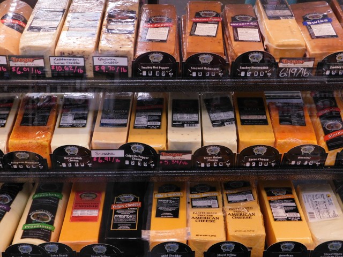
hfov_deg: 32.7
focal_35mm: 59
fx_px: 585
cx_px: 172
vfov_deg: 24.8
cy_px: 128
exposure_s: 1/25
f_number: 4
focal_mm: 10.4
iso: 400
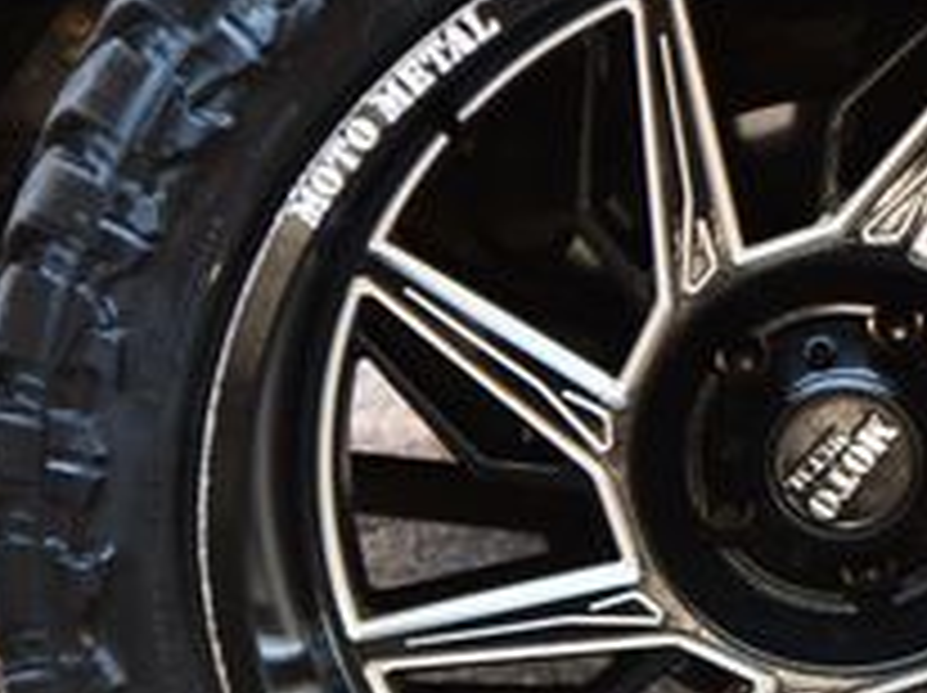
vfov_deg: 4.7
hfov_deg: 6.3
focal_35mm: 314
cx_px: 837
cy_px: 432
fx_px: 8399
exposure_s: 1/160
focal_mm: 70
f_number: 4.5
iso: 800
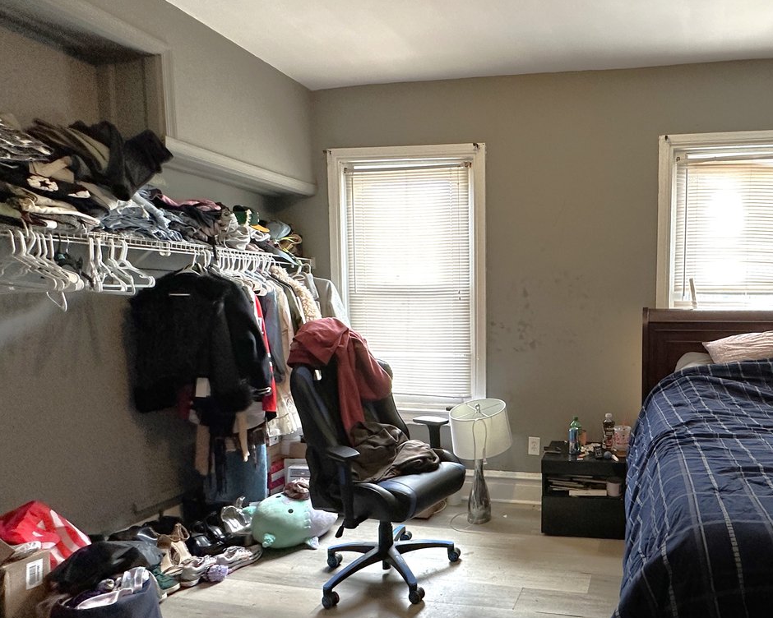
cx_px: 582
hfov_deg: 69.9
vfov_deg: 62.9
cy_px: 346
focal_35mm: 22
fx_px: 503
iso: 200
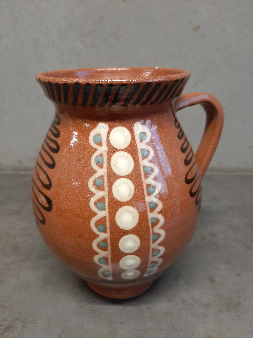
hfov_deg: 53.1
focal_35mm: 26
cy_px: 169
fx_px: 253
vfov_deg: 67.3
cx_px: 126
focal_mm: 3.93
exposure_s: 1/50
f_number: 1.7
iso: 125
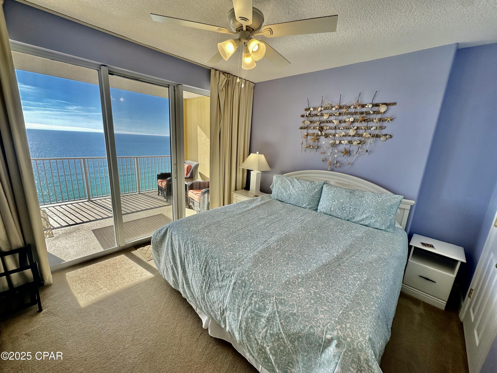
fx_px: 201
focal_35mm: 14
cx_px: 248
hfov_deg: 102.1
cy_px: 186
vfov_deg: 85.7
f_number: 2.2
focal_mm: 2.22
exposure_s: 1/227
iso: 40
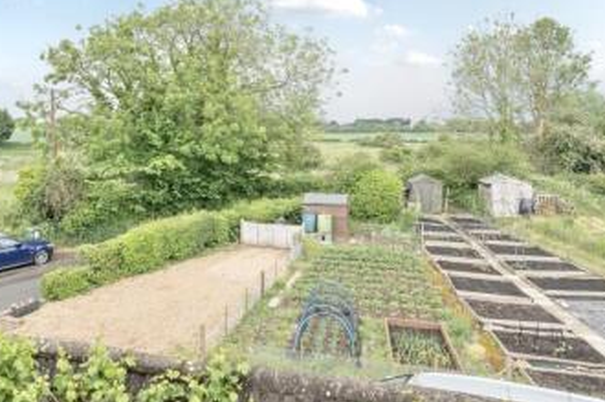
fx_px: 436
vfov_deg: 48.7
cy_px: 139
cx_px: 204
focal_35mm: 26
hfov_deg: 67.6
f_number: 13
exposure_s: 1/100
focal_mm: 12
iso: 400
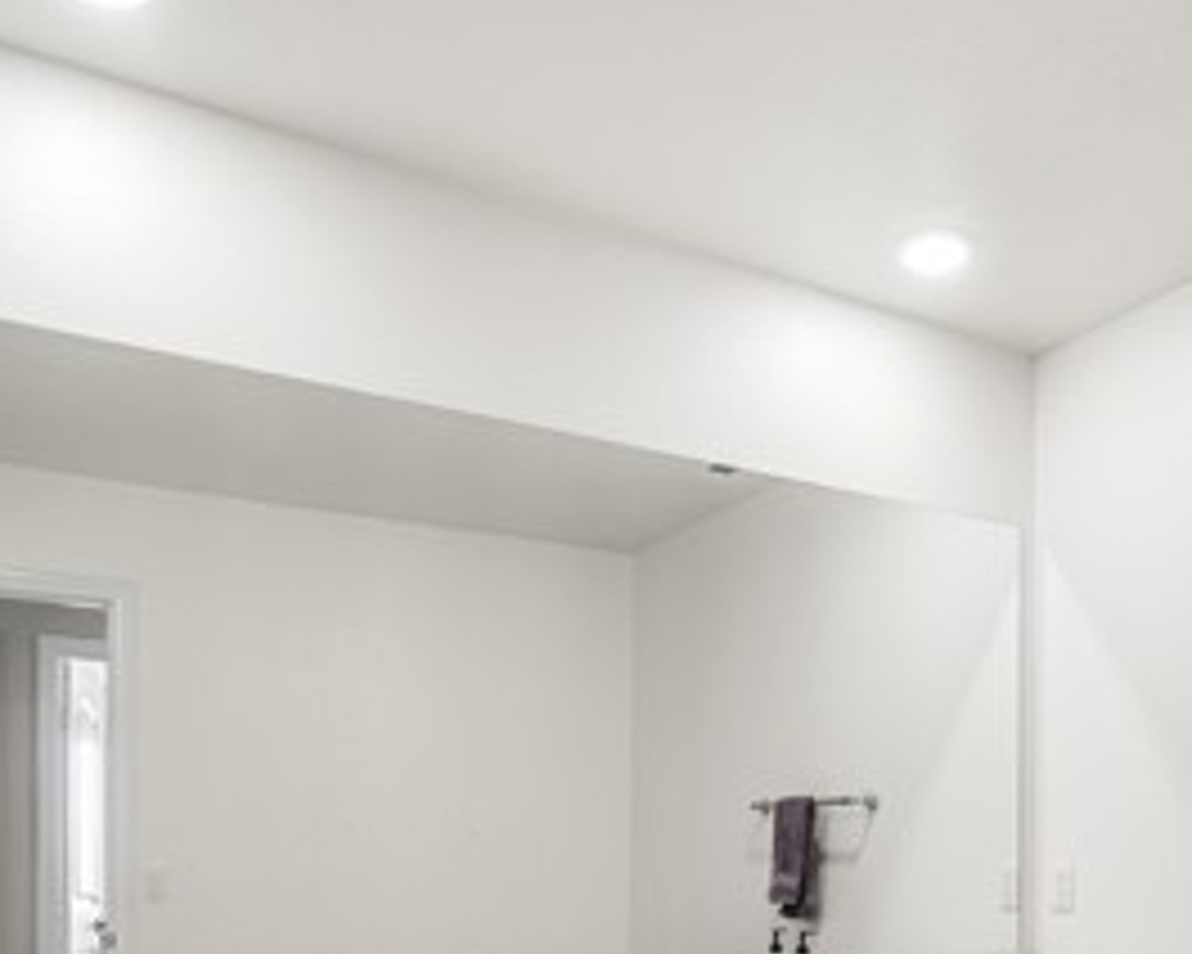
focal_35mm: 34
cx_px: 841
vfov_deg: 39.5
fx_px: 1199
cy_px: 898
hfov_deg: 51.3
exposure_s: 1/5
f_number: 8
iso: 320
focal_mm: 10
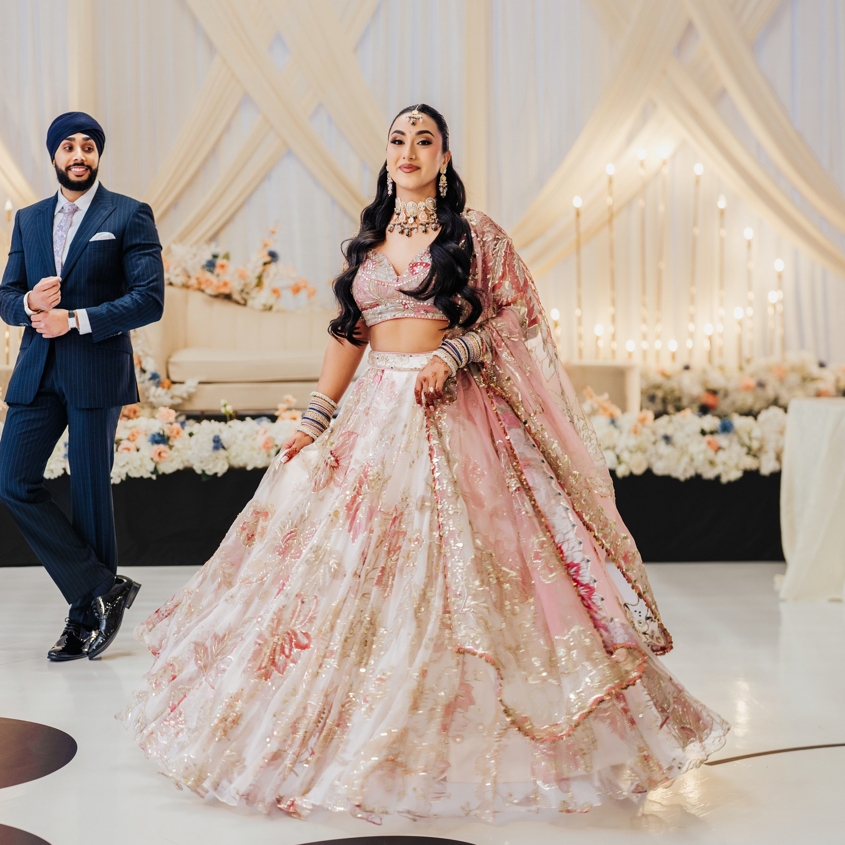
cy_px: 422
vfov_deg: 26.9
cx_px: 300
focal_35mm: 64
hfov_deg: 26.8
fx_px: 1768
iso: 500
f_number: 2
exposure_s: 1/250
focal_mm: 50
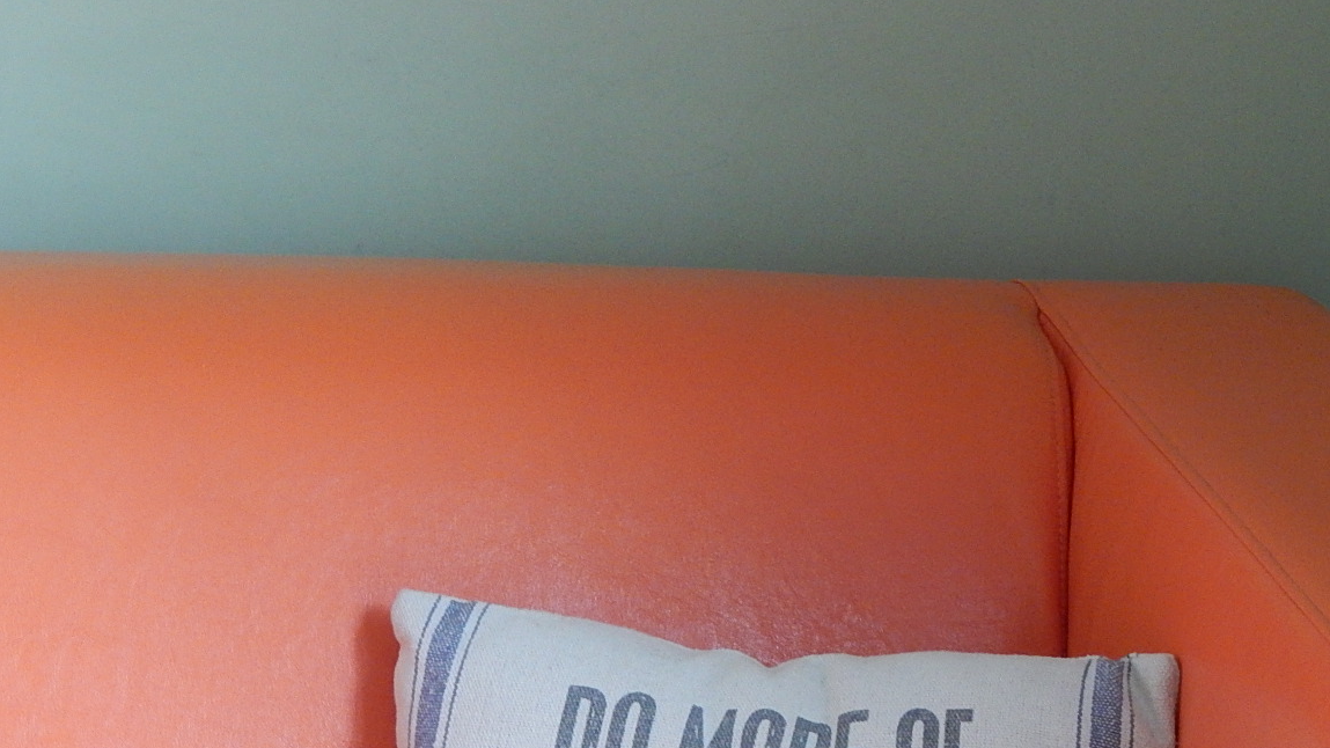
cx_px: 572
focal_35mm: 129
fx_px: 4549
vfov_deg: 9.4
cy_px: 580
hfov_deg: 16.6
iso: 500
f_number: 4.3
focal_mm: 15.3
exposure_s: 1/15
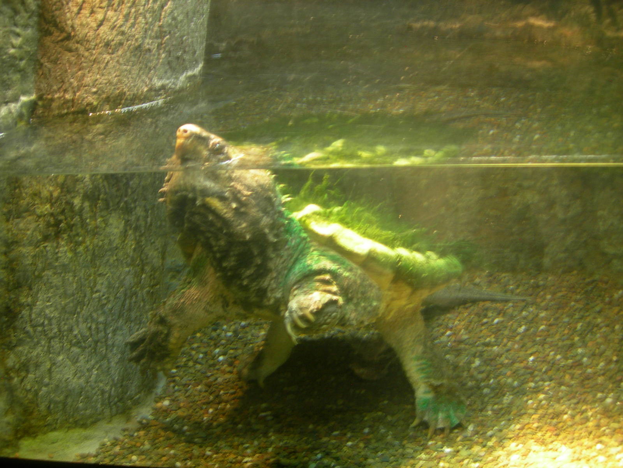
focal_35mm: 38
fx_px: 684
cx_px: 312
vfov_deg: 37.7
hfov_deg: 49.0
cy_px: 234
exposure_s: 1/3.8
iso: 100
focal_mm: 7.8
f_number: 2.8
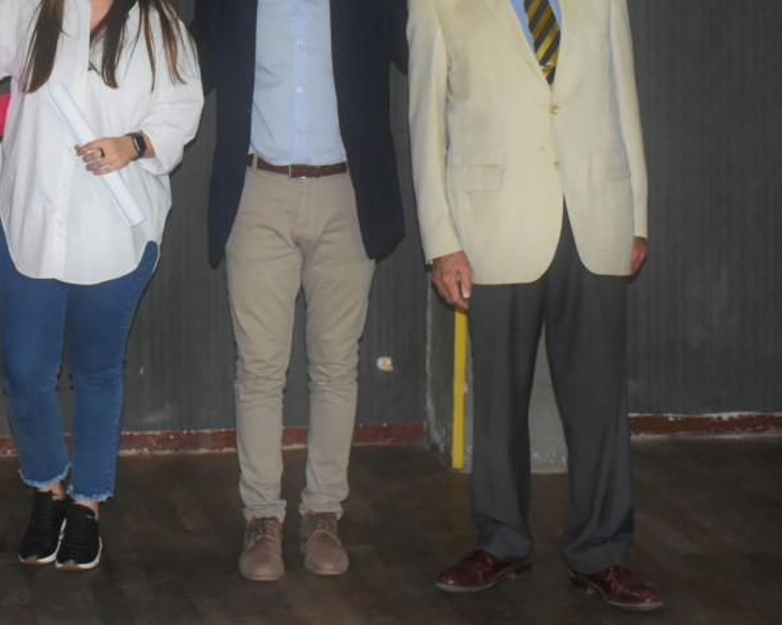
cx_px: 120
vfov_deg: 15.2
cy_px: 214
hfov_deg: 18.8
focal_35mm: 101
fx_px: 2338
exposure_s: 1/60
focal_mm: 42
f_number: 7.1
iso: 3200
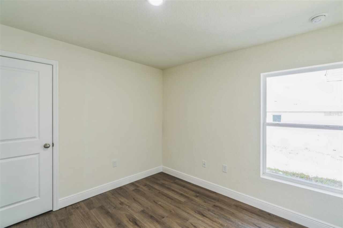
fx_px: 152
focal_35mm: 16
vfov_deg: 73.7
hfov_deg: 96.8
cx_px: 172
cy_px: 114
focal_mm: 16
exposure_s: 1/13
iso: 400
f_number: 8
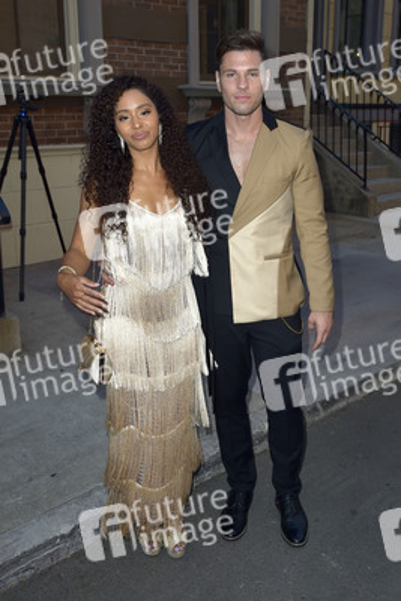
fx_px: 534
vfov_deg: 58.7
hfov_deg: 41.1
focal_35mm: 32
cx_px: 200
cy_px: 300
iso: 400
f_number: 6.3
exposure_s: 1/250
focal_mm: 32
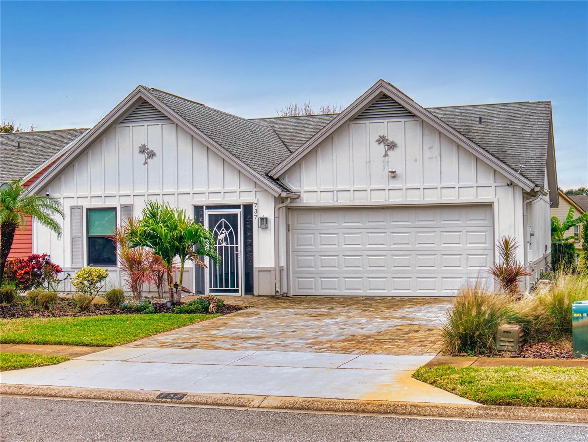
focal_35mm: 52
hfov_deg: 36.8
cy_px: 221
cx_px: 294
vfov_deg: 28.1
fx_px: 884
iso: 400
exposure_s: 1/60
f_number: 8
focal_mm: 26
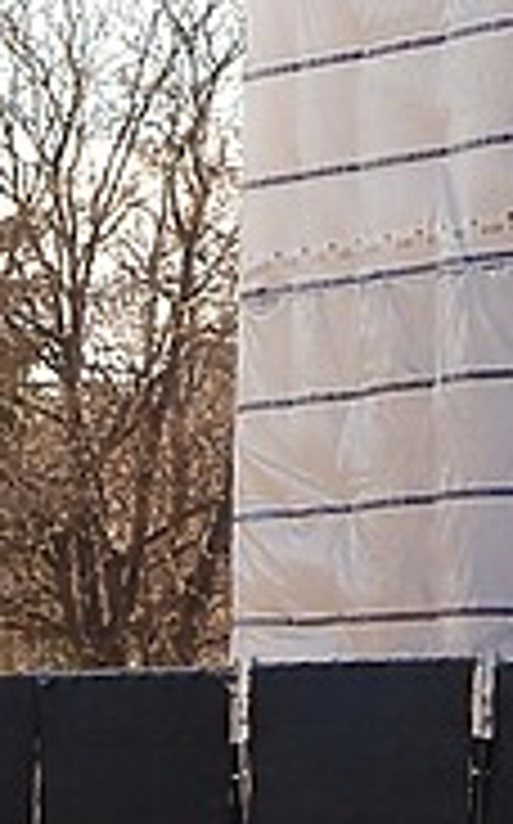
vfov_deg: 4.0
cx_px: 884
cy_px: -675
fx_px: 11794
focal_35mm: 526
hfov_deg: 2.5
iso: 320
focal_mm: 70
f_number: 10
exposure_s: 1/250
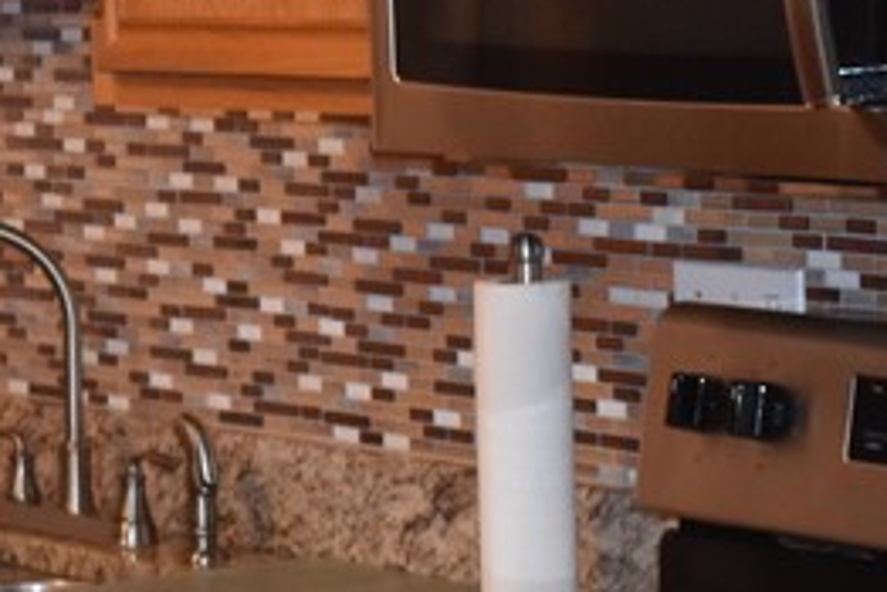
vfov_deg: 7.6
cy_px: 145
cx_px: -10
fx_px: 4439
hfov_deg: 11.3
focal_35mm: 180
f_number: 4.2
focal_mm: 29
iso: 1600
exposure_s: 1/60
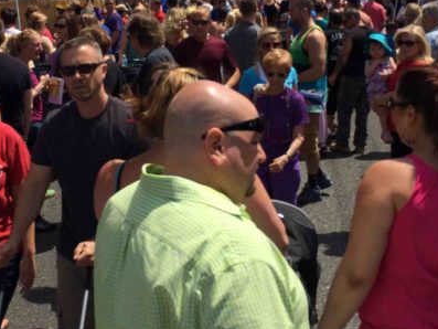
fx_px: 734
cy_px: 66
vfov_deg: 24.8
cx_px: 186
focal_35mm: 58
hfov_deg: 33.2
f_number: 2.2
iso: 40
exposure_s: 1/2740
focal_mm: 4.12
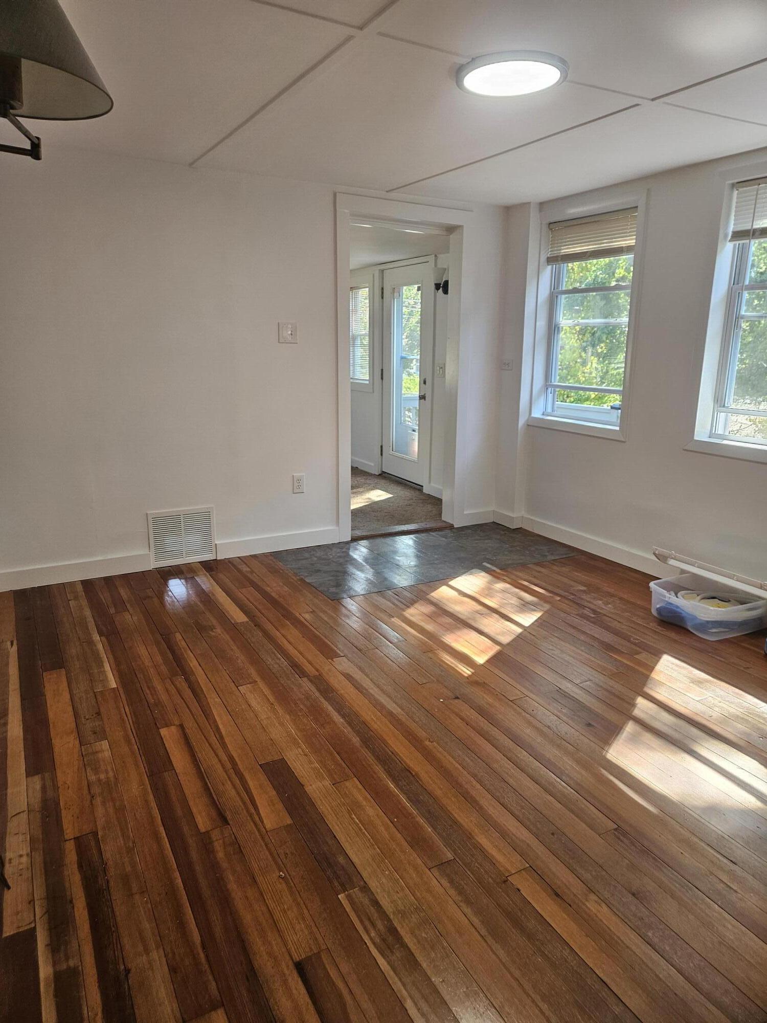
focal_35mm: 23
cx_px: 384
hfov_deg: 58.9
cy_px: 512
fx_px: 679
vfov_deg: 73.9
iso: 160
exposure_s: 1/120
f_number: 1.8
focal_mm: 5.4
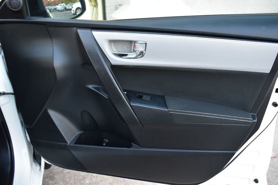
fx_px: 232
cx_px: 139
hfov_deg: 62.0
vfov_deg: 43.6
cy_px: 92
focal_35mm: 30
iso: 1600
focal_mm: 20
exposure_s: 1/15
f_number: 5.6
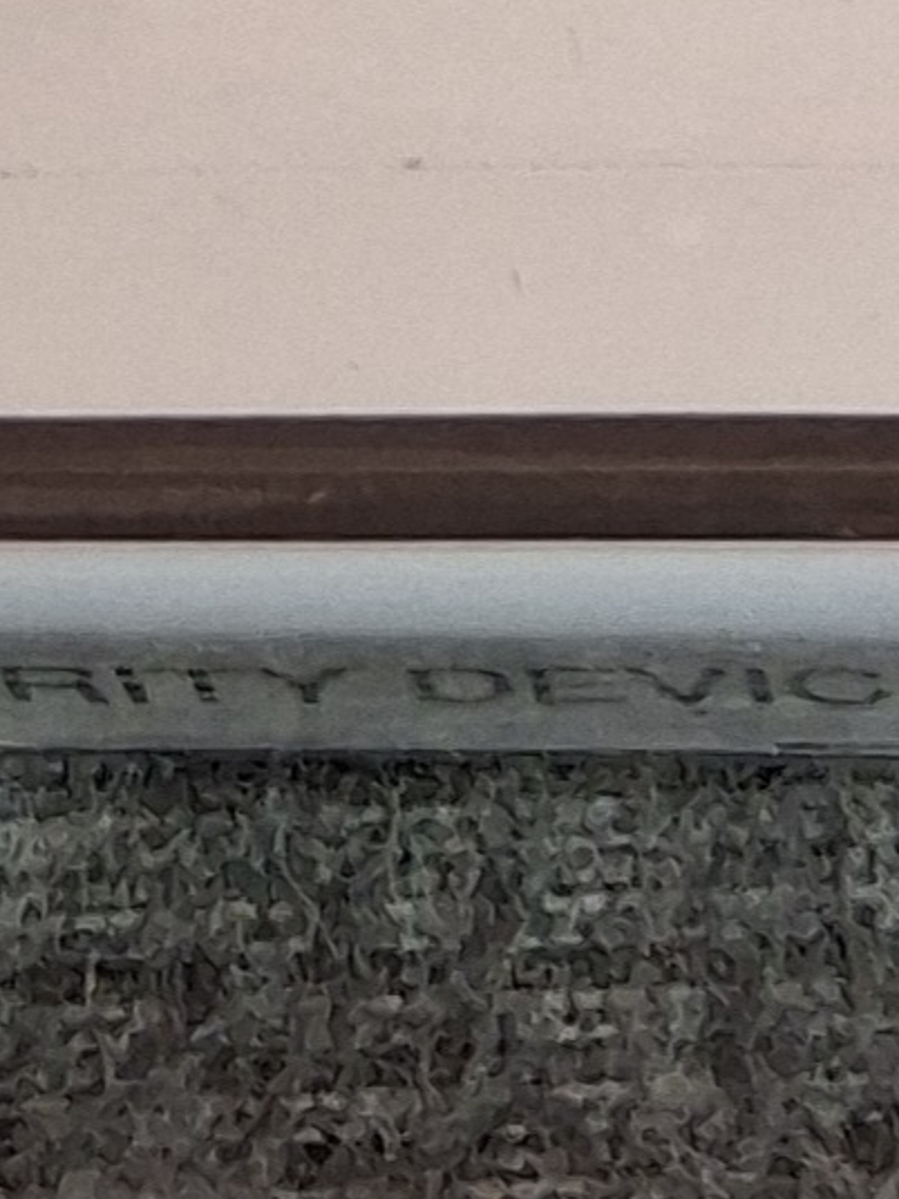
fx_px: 5506
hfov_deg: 9.3
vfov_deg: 10.3
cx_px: 782
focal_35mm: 159
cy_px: -1952
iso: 200
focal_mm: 3.08
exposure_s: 1/60.2
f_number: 2
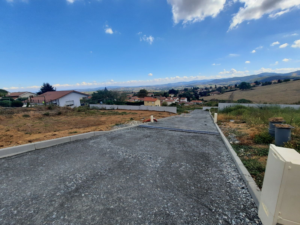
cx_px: 150
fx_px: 113
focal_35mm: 13
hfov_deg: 106.2
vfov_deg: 89.9
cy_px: 112
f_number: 2.2
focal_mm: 1.74
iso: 40
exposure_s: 1/1252
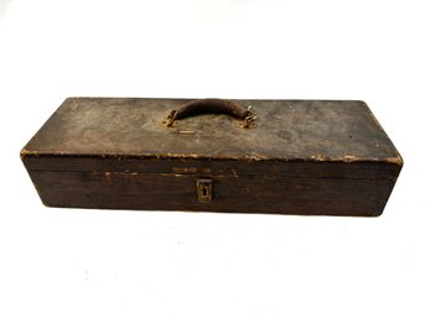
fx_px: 319
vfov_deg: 53.0
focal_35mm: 26
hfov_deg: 67.3
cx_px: 212
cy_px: 159
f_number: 1.6
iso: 40
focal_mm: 5.96
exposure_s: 1/120
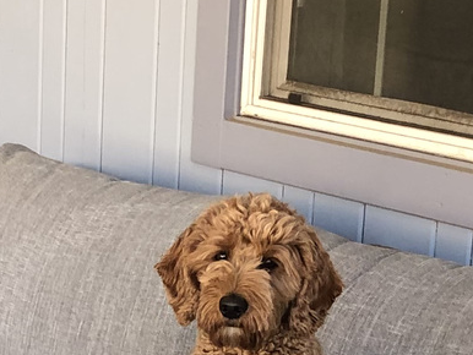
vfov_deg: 10.0
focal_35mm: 145
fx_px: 1983
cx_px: 190
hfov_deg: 13.6
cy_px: 462
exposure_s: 1/40
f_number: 1.8
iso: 25
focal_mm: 3.99
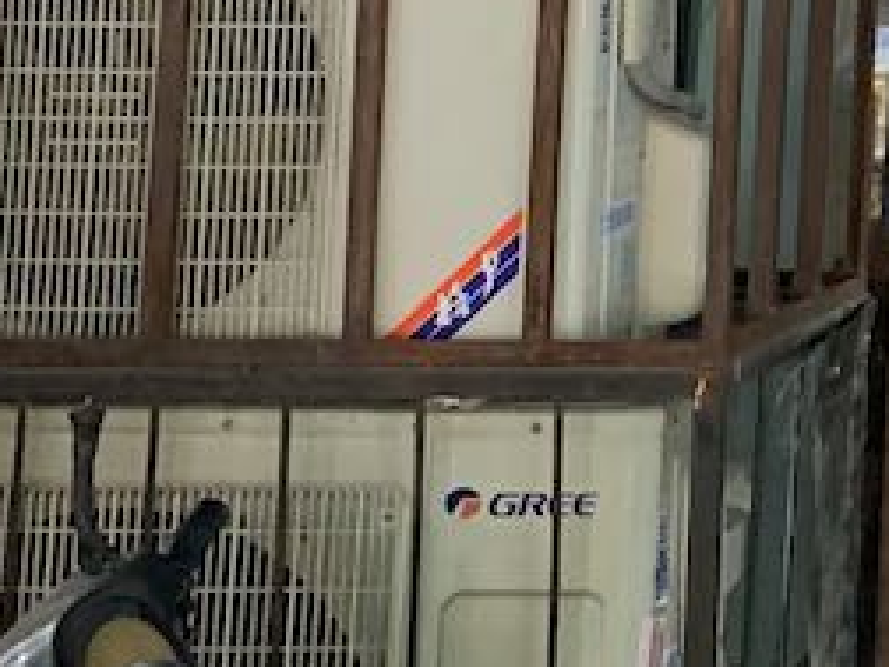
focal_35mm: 132
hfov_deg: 13.1
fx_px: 3390
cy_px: -593
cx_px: 1729
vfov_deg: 10.5
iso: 250
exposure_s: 1/33
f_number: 1.8
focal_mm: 4.25
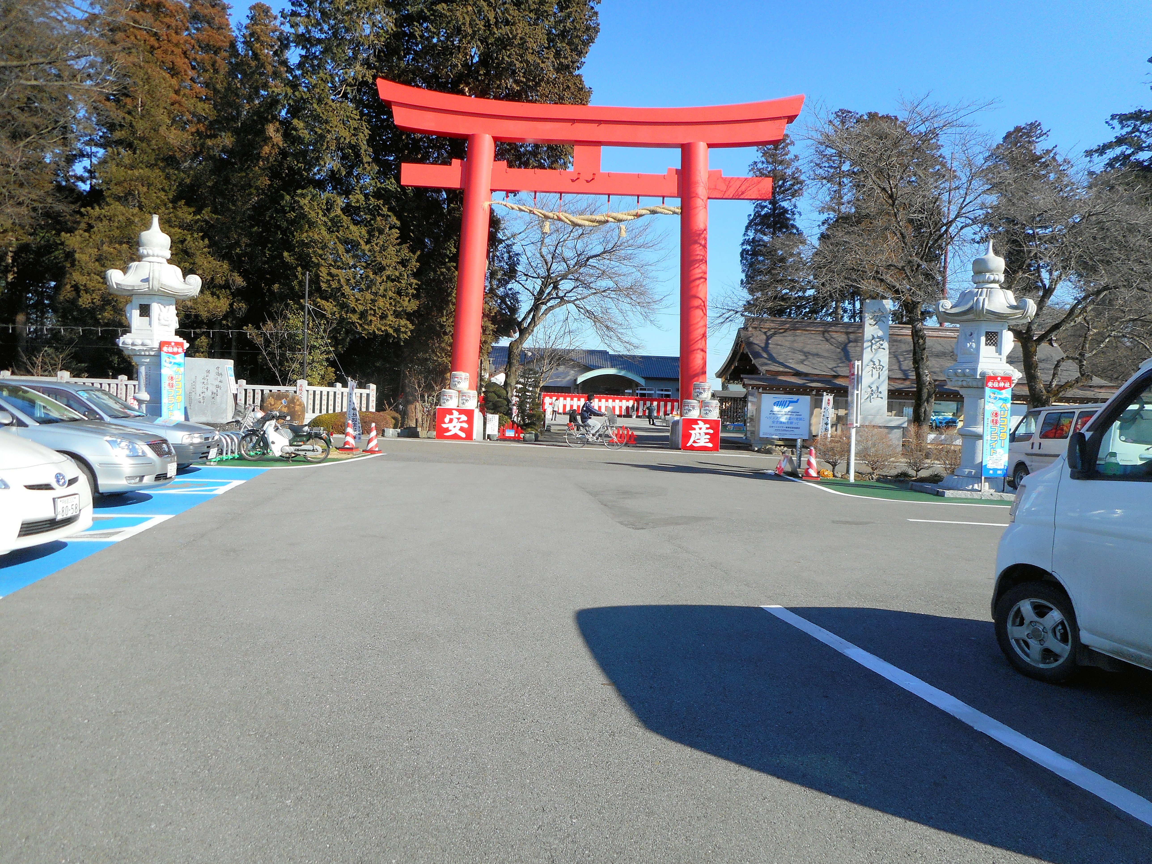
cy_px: 432
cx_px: 576
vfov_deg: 54.9
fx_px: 832
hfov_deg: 69.4
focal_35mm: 25
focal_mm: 4.5
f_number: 3.7
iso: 80
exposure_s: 1/500
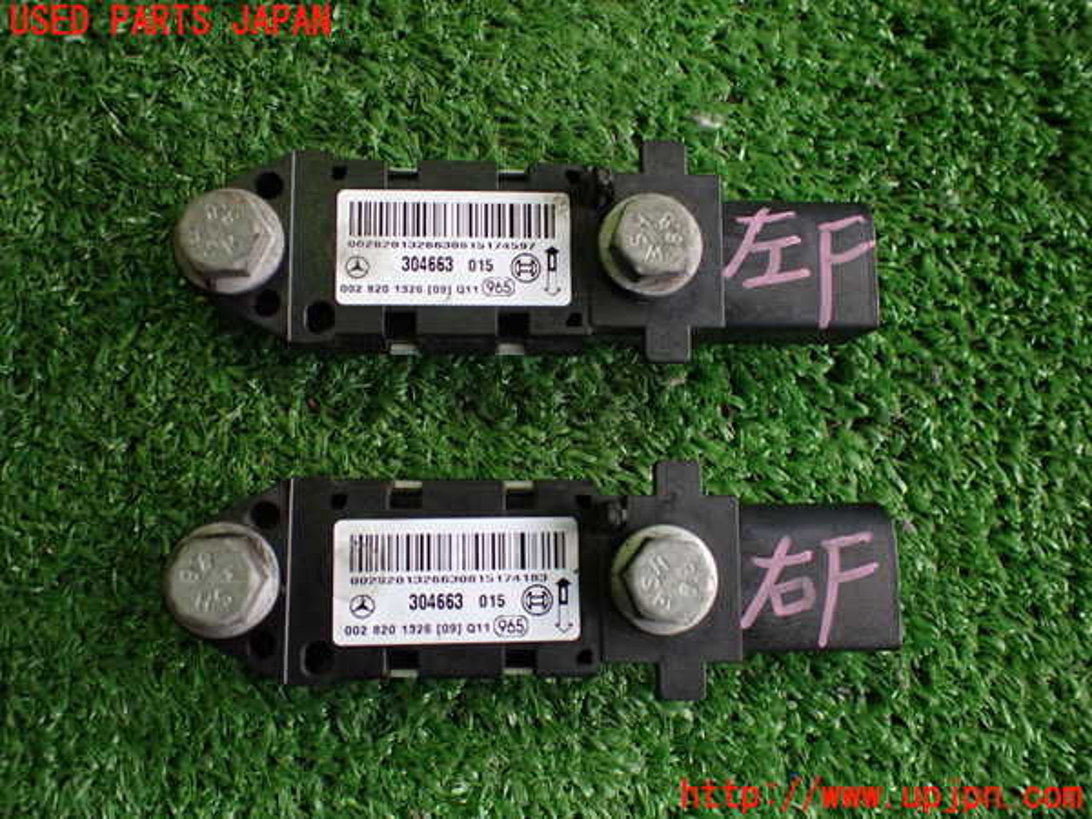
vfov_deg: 46.8
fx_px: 946
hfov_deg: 60.0
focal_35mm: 30
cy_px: 410
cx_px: 546
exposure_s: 1/125
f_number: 2.3
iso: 400
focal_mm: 5.4
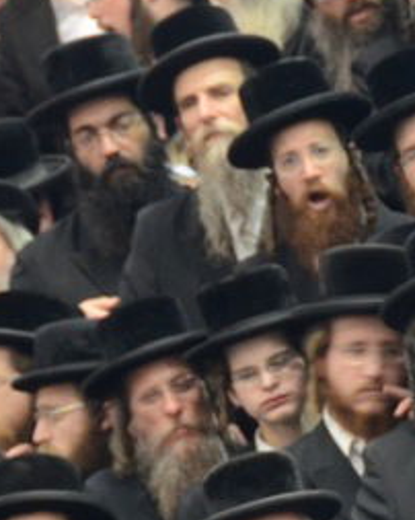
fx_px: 13112
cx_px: 779
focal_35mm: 853
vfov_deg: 2.3
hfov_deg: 1.8
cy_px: 354
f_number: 5.6
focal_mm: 150
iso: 1600
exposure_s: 1/15
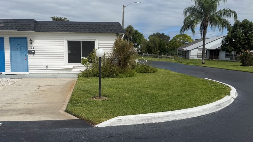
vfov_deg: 36.7
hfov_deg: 60.5
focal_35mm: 32
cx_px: 101
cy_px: 75
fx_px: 215
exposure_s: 1/7353
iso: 80
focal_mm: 6.76
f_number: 1.78
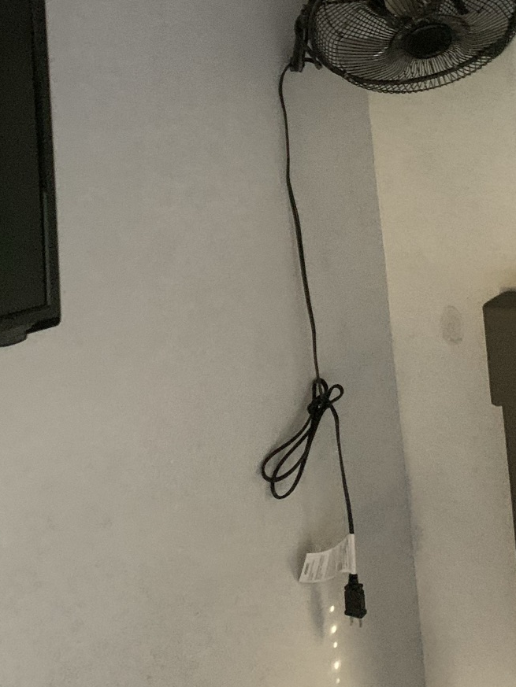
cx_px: 240
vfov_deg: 30.5
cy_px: 94
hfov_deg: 24.0
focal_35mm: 61
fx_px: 1212
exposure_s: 1/30
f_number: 1.8
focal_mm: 4.25
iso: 500
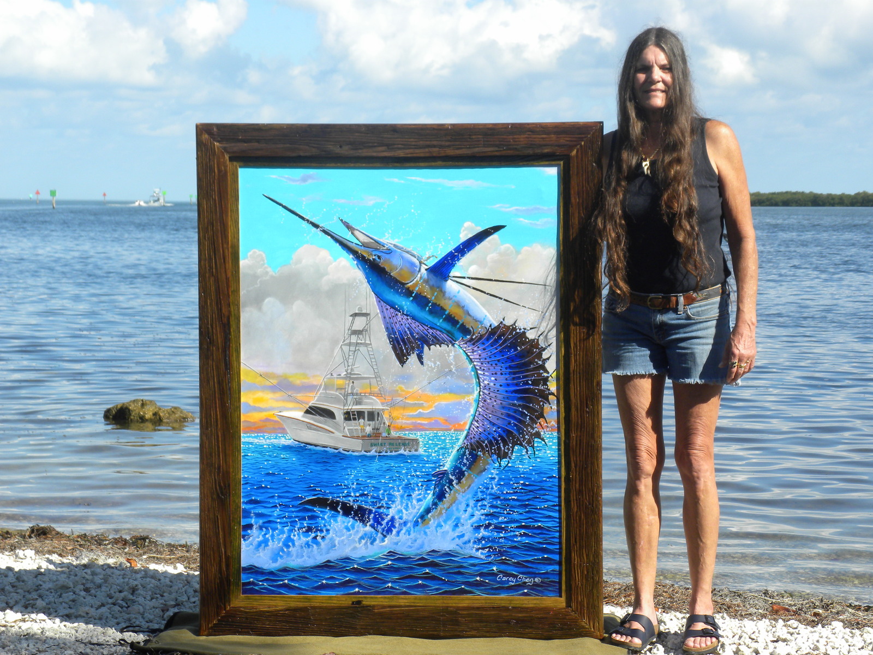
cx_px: 436
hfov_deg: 20.7
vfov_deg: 15.6
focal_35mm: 95
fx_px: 2396
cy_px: 328
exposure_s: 1/233
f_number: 5.6
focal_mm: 16.9
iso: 64
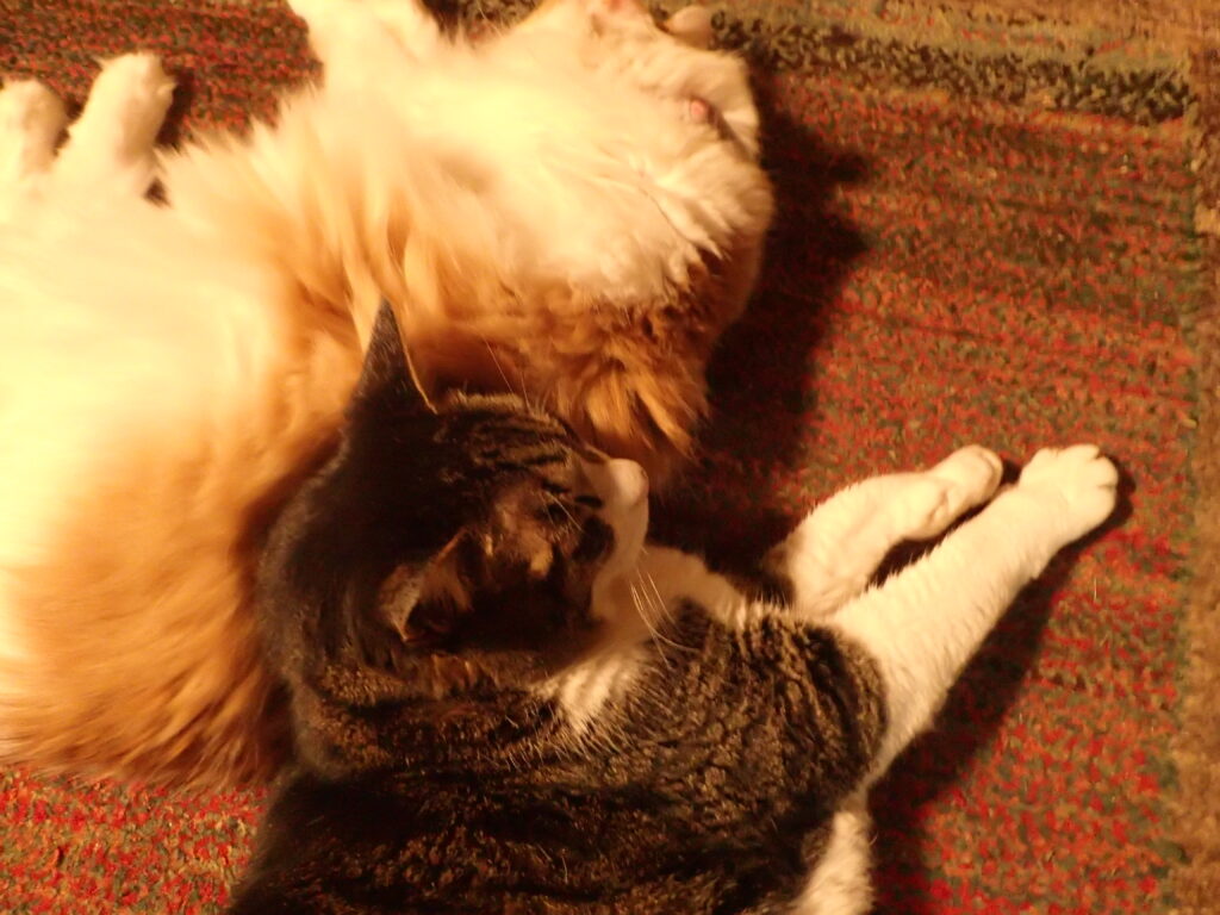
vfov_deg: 46.8
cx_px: 610
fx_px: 1057
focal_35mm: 30
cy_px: 458
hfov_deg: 60.0
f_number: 9
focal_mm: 5.5
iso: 1600
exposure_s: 1/3
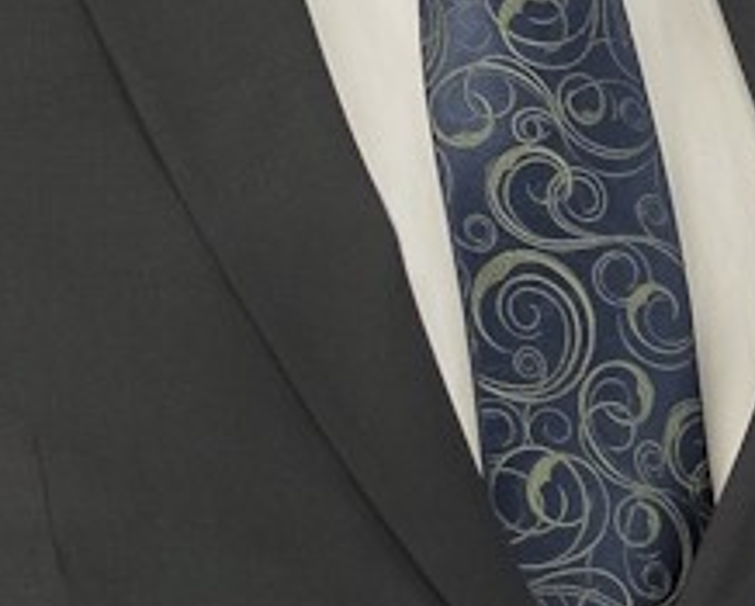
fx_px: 9621
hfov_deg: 4.5
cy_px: 140
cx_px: 384
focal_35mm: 430
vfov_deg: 3.6
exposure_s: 1/50
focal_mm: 33
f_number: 1.4
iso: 200
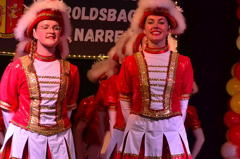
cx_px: 117
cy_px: 78
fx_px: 1258
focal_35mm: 189
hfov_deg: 10.9
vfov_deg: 7.2
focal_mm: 92
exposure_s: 1/200
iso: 3200
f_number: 5.6
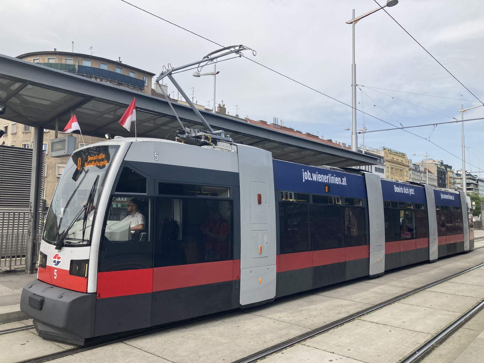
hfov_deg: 63.4
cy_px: 182
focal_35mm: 28
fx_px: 391
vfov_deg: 49.7
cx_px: 242
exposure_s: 1/1473
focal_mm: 3.99
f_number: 1.8
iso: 20
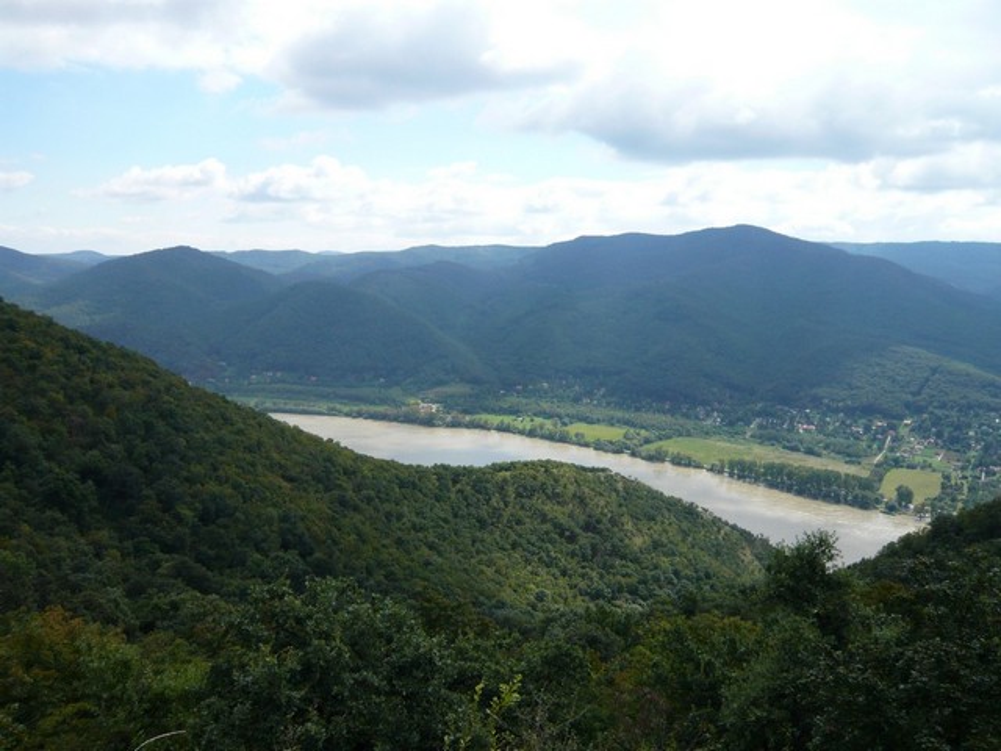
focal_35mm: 28
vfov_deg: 49.7
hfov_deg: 63.4
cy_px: 376
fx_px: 810
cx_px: 500
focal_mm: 4.6
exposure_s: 1/160
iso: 100
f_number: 8
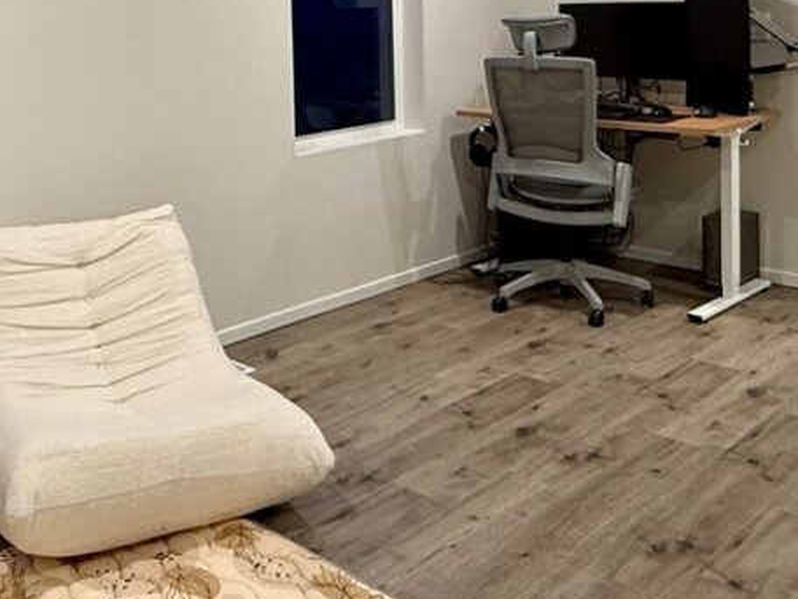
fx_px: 991
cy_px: 42
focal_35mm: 43
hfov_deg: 43.0
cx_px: 245
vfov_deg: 31.7
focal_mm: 2.22
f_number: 2.2
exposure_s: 1/60
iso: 250
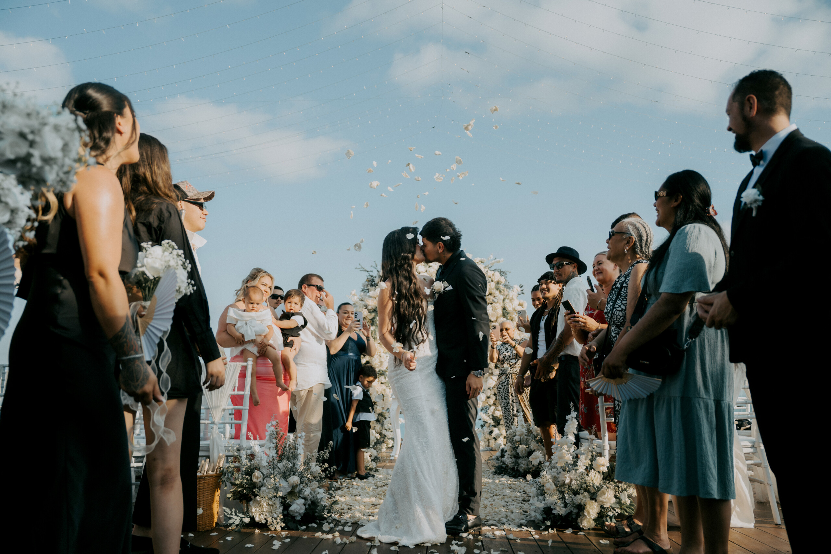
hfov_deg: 57.2
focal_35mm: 33
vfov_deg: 40.0
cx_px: 416
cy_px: 277
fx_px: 762
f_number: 2.8
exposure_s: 1/1600
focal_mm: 33
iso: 100
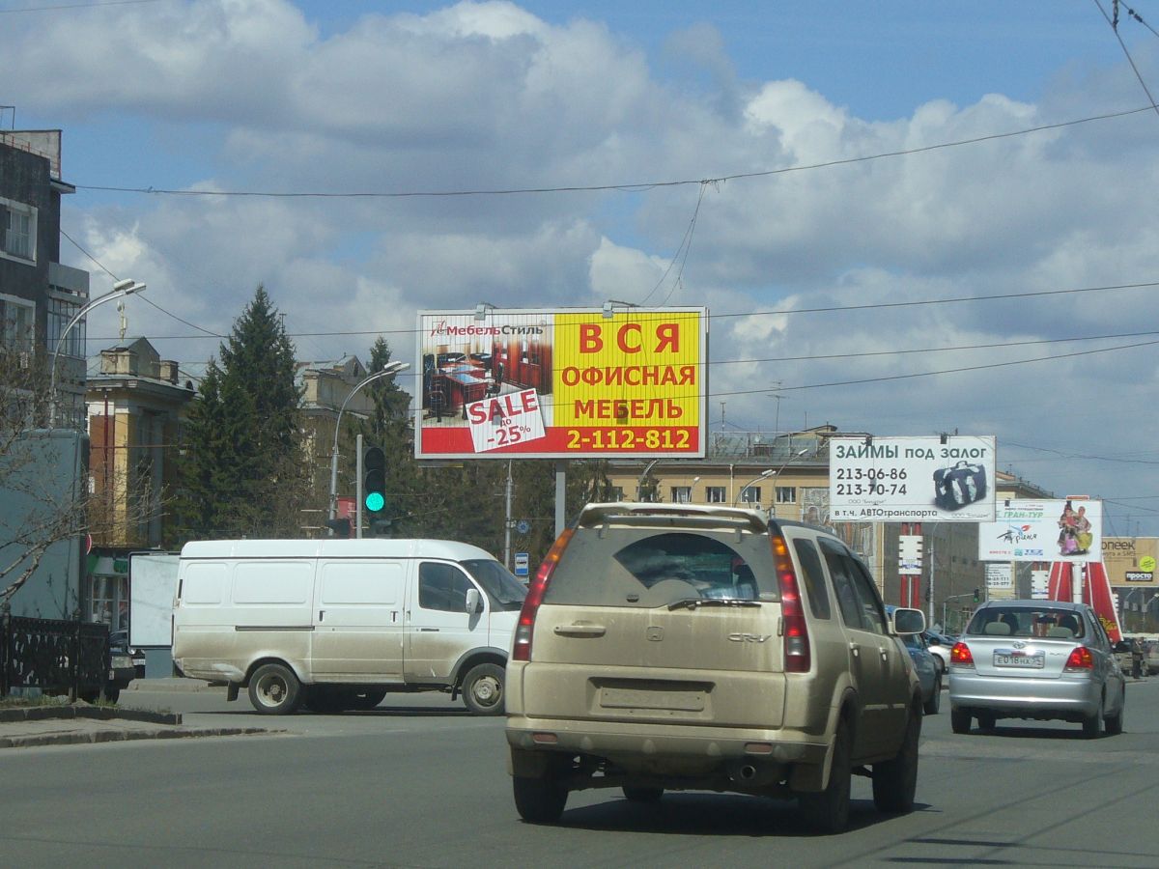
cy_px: 434
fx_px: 3683
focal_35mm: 110
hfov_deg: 17.9
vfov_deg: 13.5
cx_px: 580
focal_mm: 14.5
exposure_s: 1/400
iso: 80
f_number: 6.8
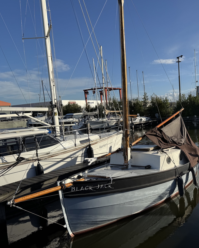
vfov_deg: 55.7
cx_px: 147
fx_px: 236
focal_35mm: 32
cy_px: 124
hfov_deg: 44.4
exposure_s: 1/5814
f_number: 1.78
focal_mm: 6.76
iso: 80
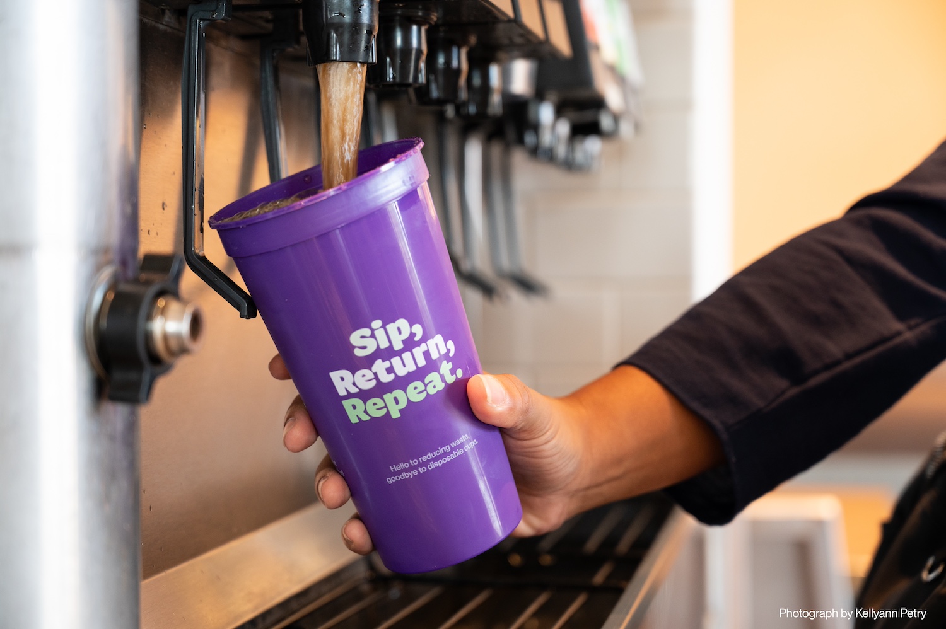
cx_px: 473
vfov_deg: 21.9
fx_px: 1628
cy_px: 314
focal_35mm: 62
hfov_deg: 32.4
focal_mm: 62
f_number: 4
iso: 1000
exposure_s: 1/60
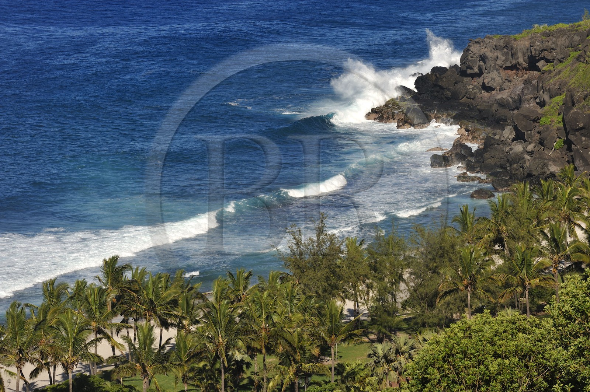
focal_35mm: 180
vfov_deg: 7.6
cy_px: 196
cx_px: 295
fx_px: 2948
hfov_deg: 11.4
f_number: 14
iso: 200
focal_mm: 180
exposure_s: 1/250
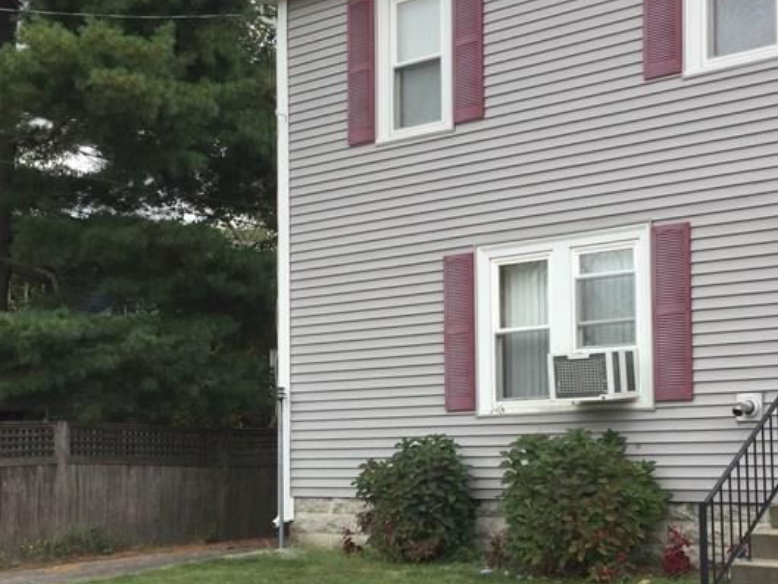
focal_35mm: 60
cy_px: 381
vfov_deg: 24.3
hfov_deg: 32.1
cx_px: 444
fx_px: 1349
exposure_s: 1/319
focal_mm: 3.3
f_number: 2.4
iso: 25
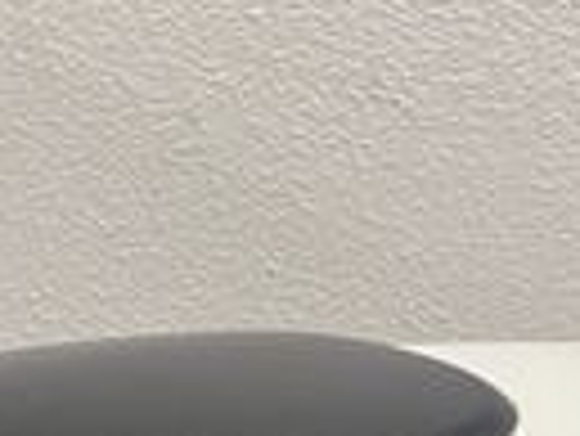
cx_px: -836
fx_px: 2163
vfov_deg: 11.4
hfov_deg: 12.1
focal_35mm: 129
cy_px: 396
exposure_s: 1/50
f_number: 1.6
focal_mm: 5.1
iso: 100
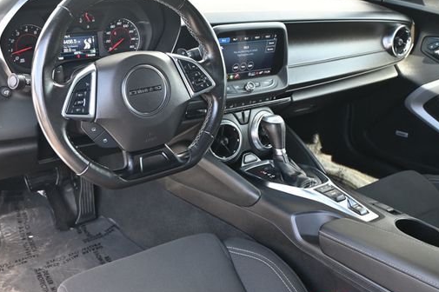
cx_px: 171
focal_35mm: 38
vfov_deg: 35.0
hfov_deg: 50.3
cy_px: 153
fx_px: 463
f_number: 3.8
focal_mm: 20
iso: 640
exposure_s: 1/125
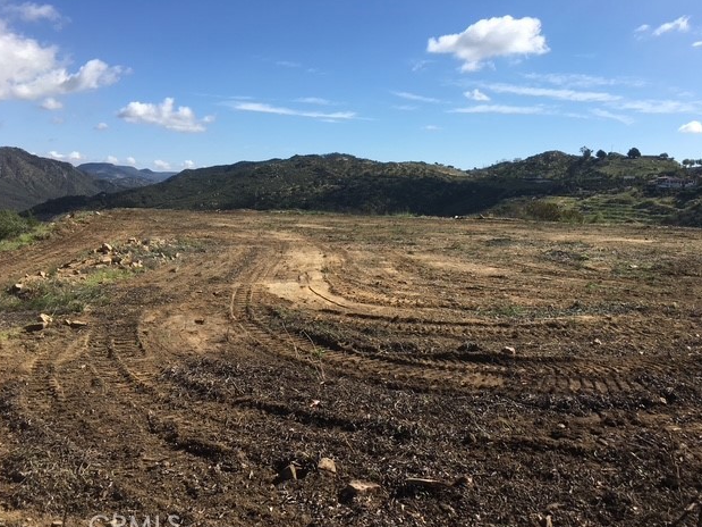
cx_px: 353
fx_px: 608
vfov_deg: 46.8
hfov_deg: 60.0
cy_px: 269
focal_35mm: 30
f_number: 2.2
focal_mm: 4.15
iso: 25
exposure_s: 1/1876
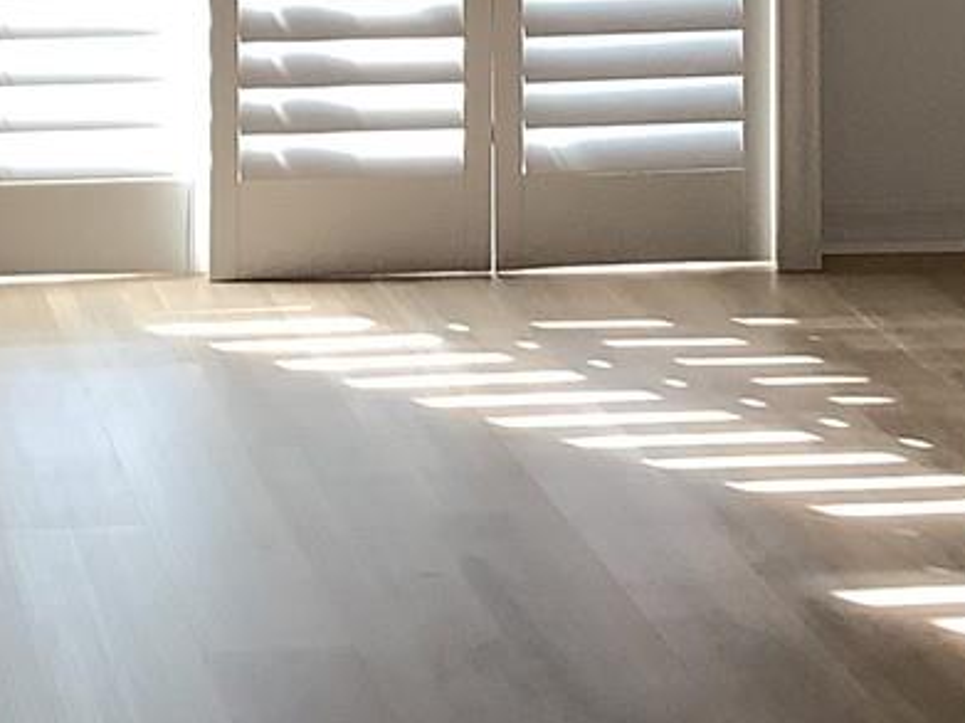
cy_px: -540
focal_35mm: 127
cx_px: 133
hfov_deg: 15.4
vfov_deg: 11.0
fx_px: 3539
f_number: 2.4
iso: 64
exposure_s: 1/60
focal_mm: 3.3
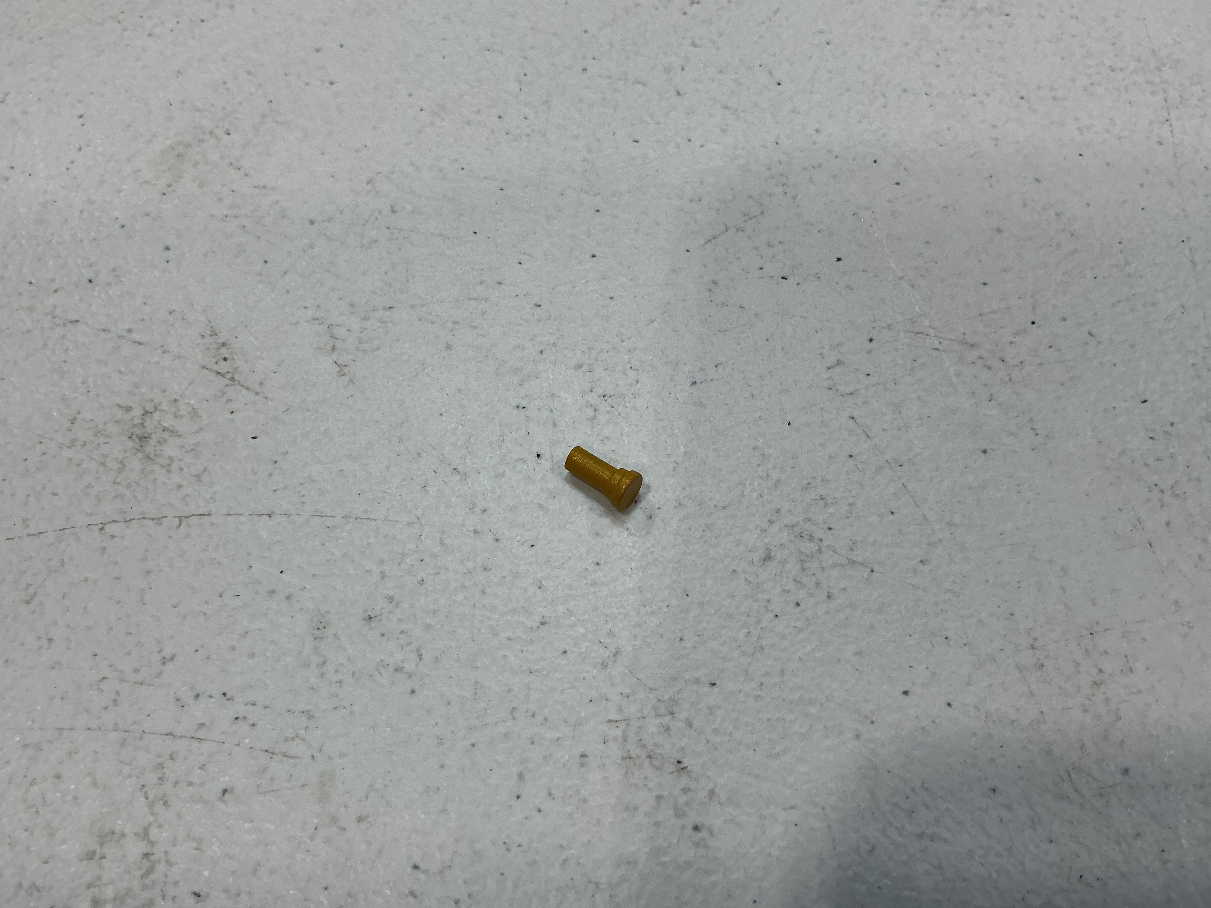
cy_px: 454
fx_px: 1015
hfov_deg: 61.7
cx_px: 606
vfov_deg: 48.2
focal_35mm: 29
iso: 40
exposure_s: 1/100
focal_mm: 3
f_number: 1.8
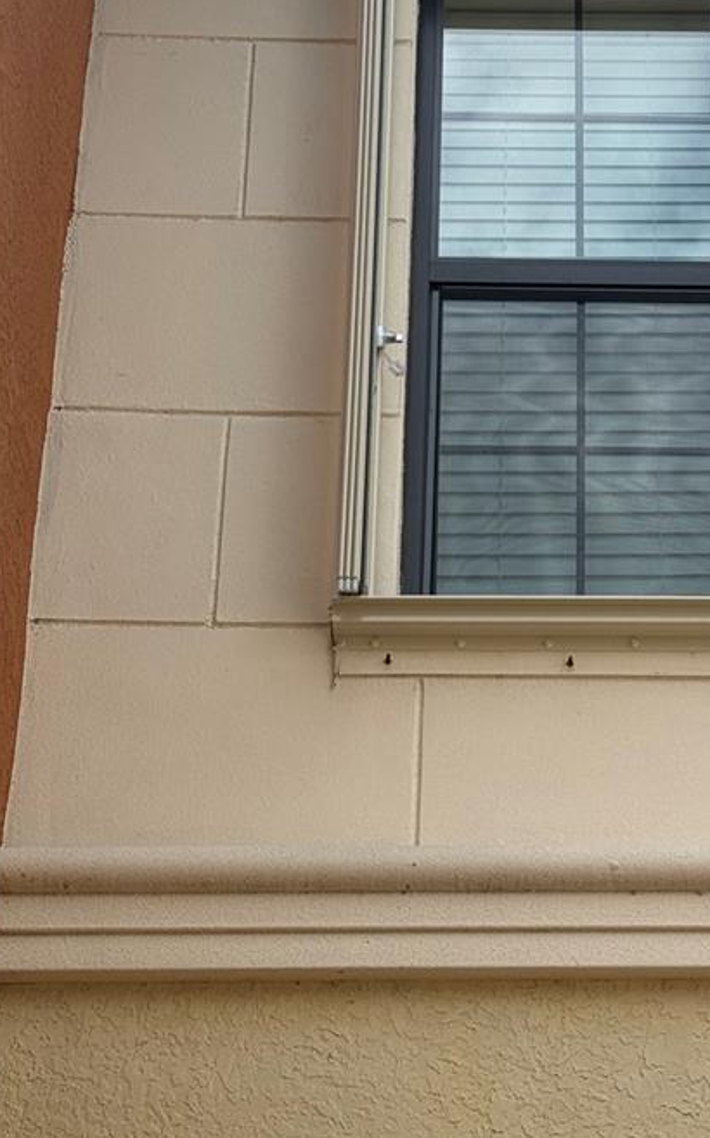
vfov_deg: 22.3
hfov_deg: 13.9
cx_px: 677
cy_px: 450
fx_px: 2882
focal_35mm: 93
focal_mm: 6.76
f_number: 1.78
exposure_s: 1/2717
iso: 64
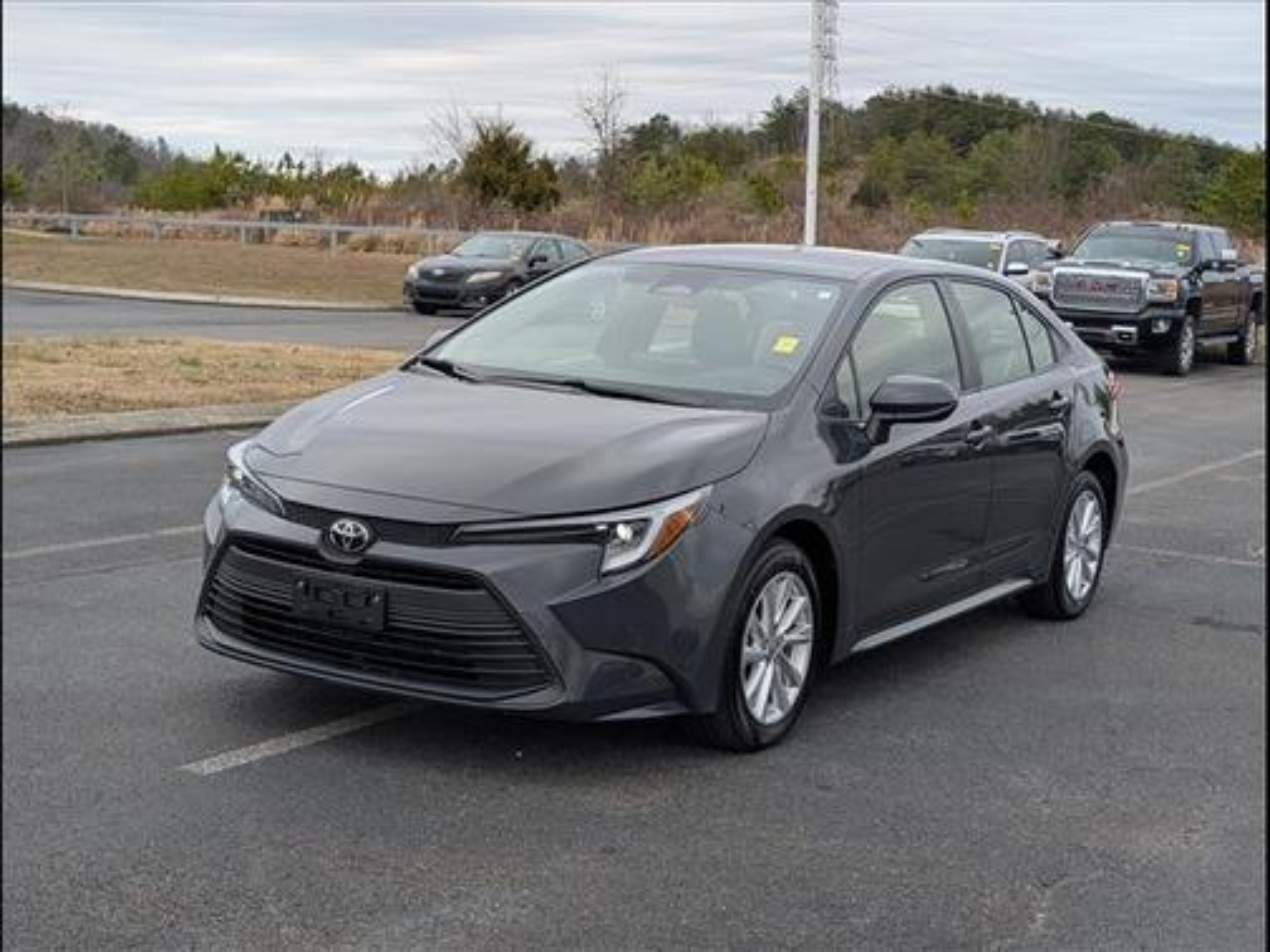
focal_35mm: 49
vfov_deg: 29.7
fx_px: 1798
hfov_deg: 38.9
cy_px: 476
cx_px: 635
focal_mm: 6.9
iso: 22
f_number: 1.68
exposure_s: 1/294
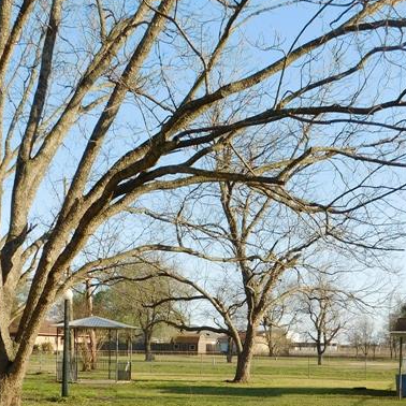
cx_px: 246
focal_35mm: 55
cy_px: 379
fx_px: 730
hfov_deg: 31.0
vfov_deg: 29.6
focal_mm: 4
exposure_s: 1/800
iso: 125
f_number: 3
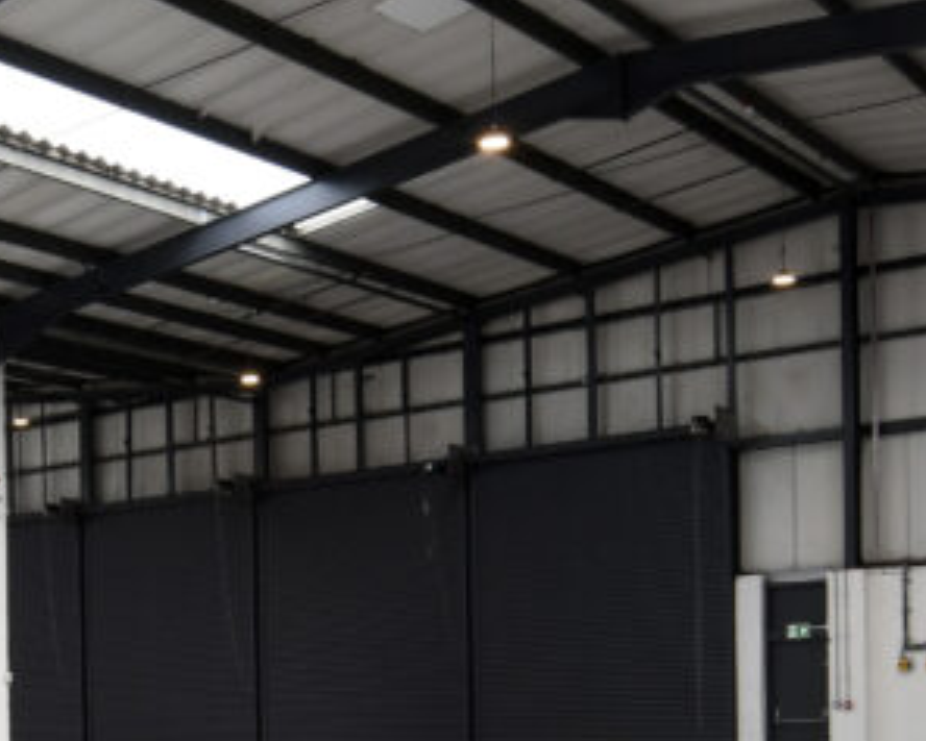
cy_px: 727
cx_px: 185
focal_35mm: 59
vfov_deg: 24.7
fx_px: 1617
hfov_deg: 31.1
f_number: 13
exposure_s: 1/40
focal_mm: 14
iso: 400
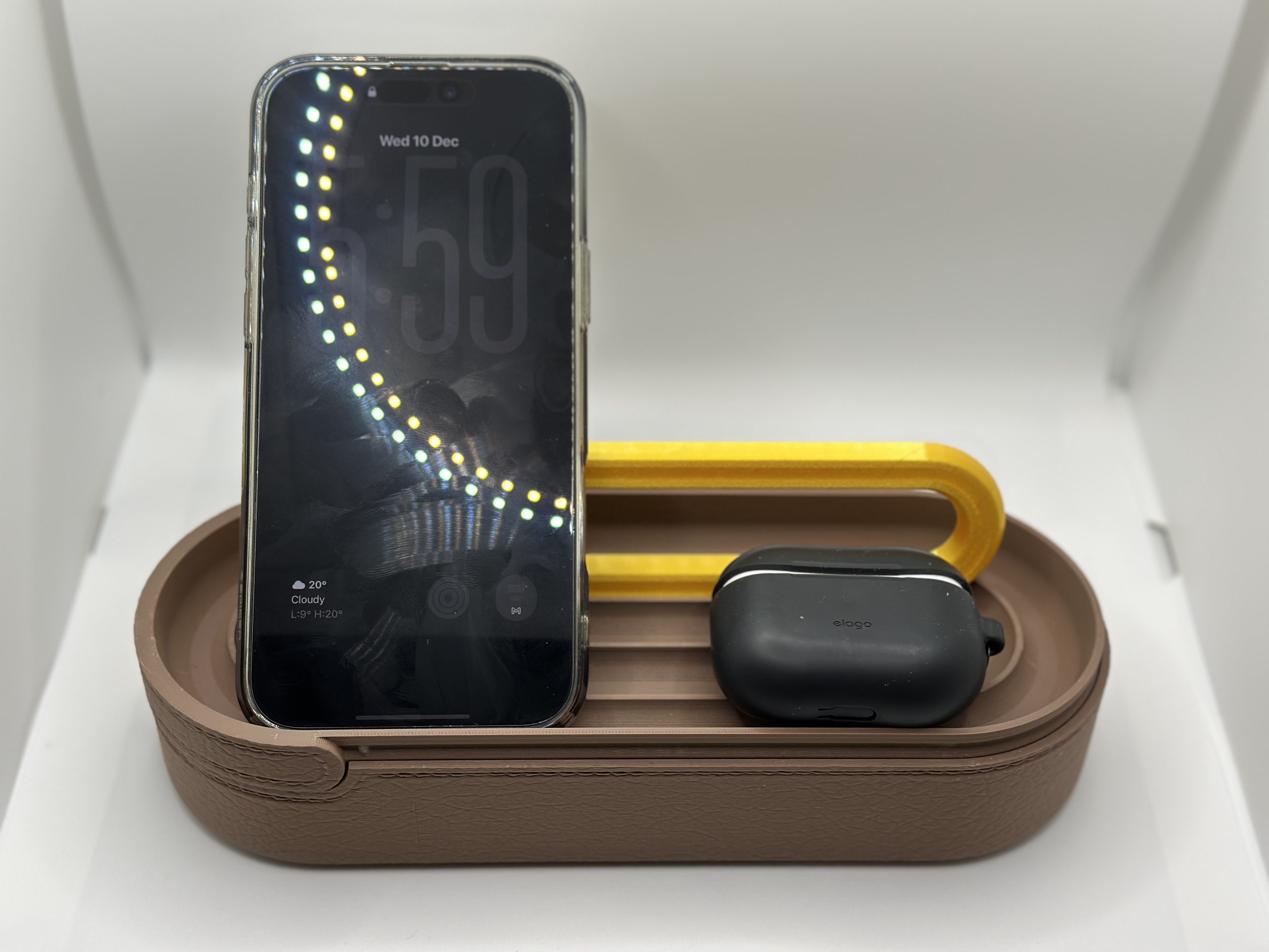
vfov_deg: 30.3
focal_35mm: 48
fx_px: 1760
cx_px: 634
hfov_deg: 39.7
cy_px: 476
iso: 80
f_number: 1.78
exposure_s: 1/694
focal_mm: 6.86
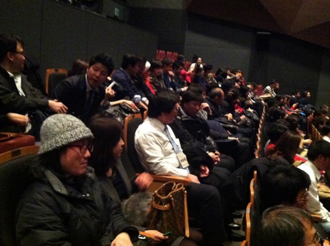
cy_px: 127
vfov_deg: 32.1
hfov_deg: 42.1
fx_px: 428
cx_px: 168
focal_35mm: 45
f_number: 2.8
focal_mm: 3.85
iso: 1000
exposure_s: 1/15
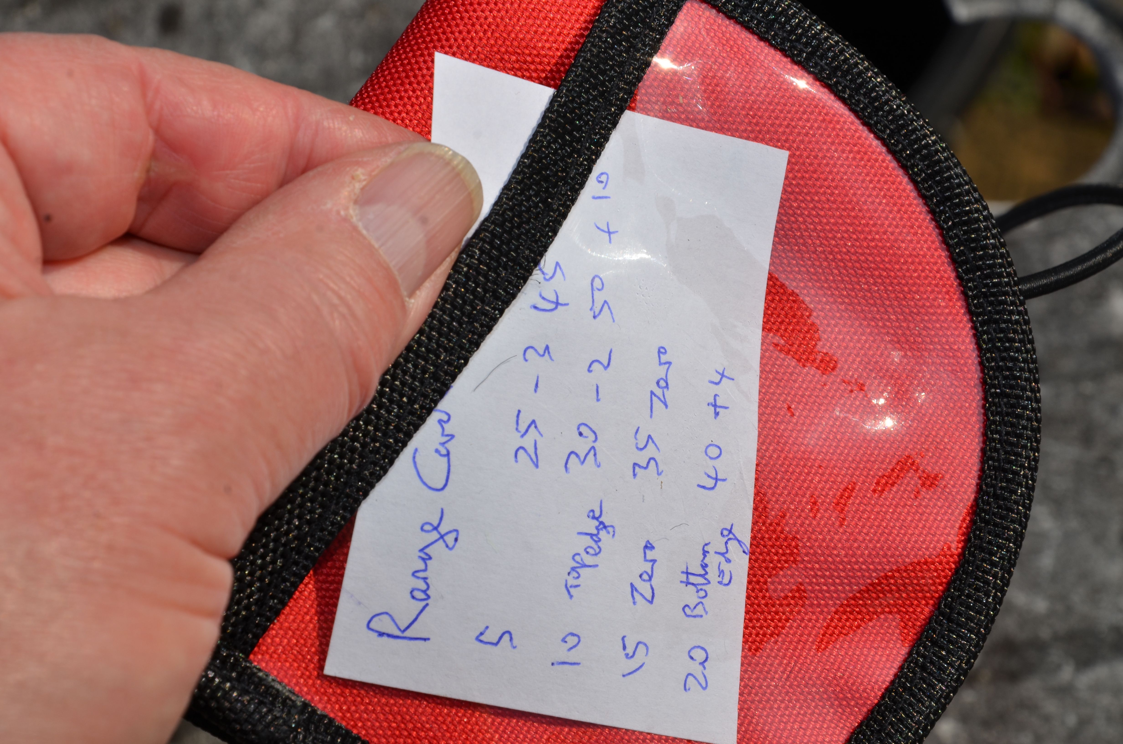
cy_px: 372
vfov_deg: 8.7
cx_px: 562
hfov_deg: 13.1
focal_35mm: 158
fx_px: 4903
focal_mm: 105
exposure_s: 1/250
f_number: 16
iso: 100
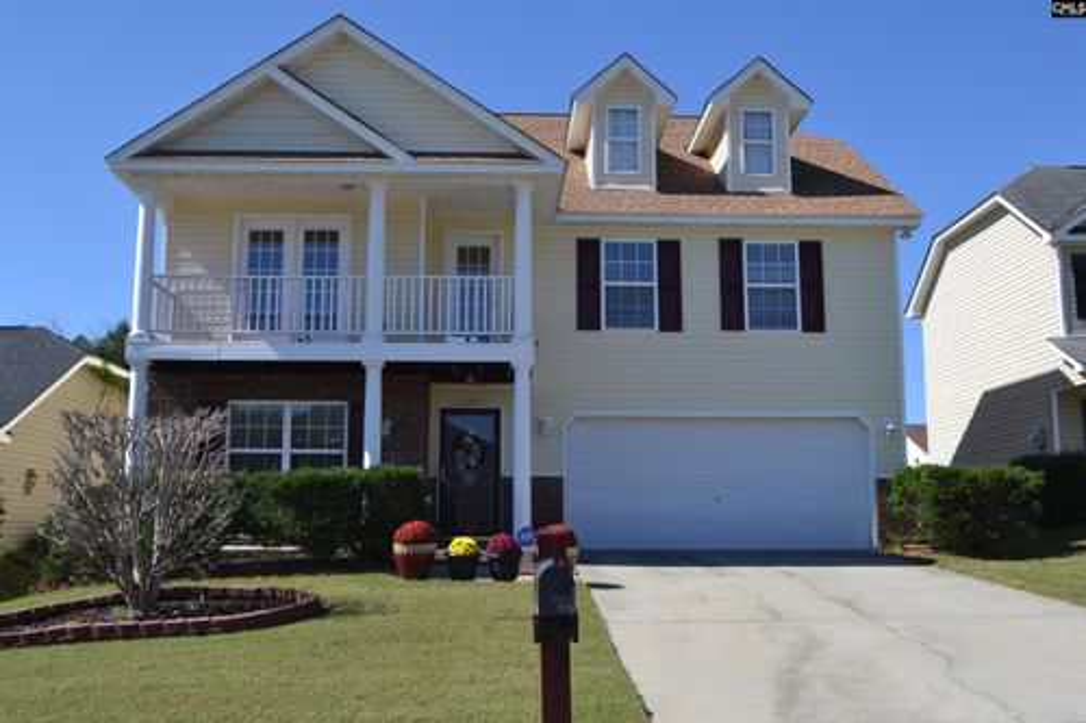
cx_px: 543
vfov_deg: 36.8
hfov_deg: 53.1
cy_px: 362
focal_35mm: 36
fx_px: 1086
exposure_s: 1/200
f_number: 7.1
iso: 100
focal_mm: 24
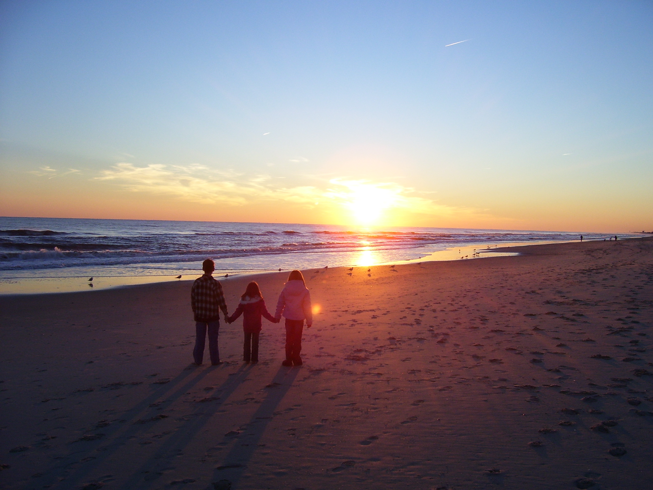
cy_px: 245
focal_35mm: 34
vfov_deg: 41.8
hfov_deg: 54.0
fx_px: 641
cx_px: 326
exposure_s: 1/750
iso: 80
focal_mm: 5.6
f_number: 2.7
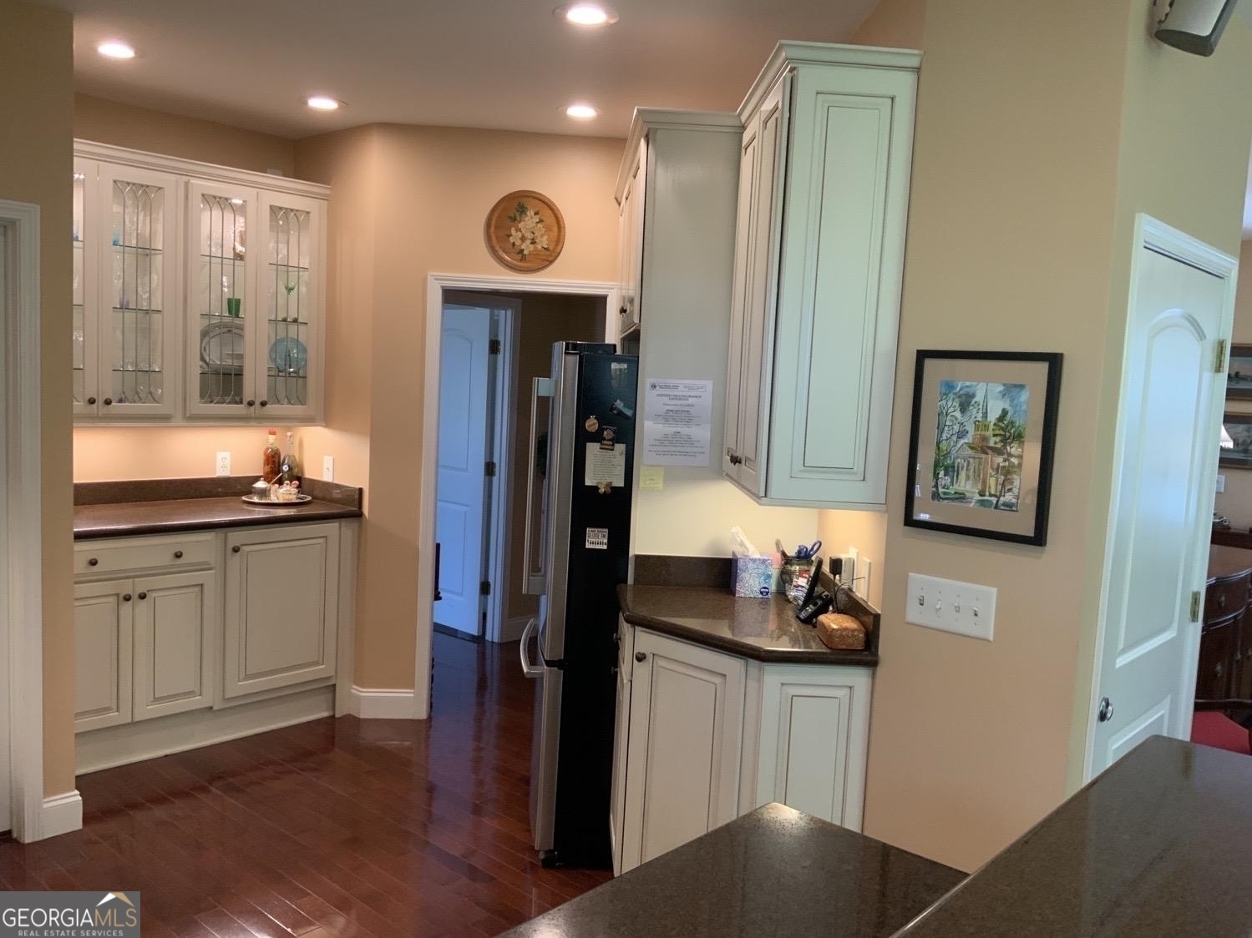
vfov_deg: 48.2
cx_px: 626
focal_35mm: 29
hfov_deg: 61.7
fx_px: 1049
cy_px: 469
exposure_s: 1/60
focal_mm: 3
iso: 100
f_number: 1.8
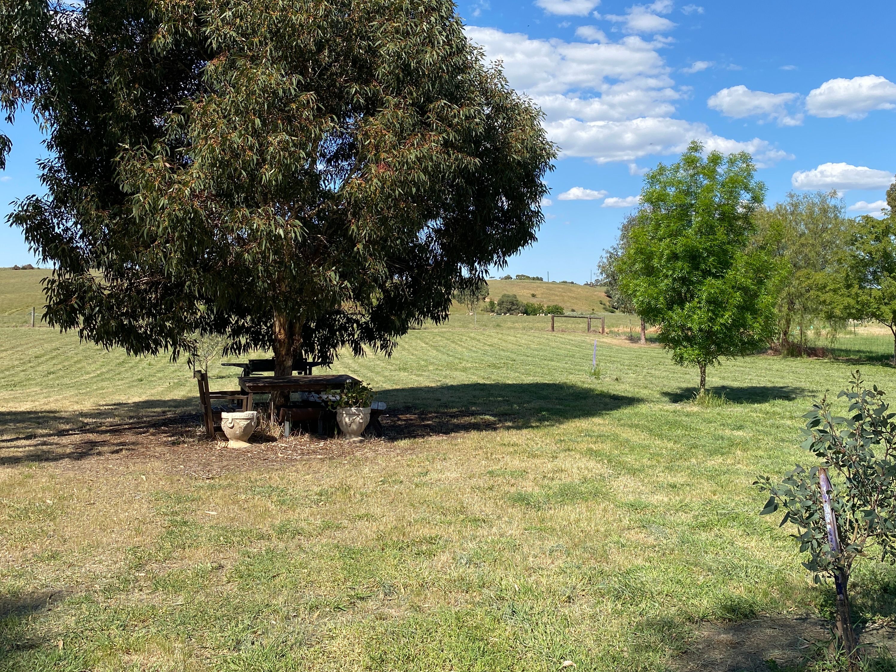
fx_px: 906
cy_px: 266
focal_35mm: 35
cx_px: 503
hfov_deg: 52.5
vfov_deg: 40.5
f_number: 1.8
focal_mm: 4.25
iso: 32
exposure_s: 1/2571
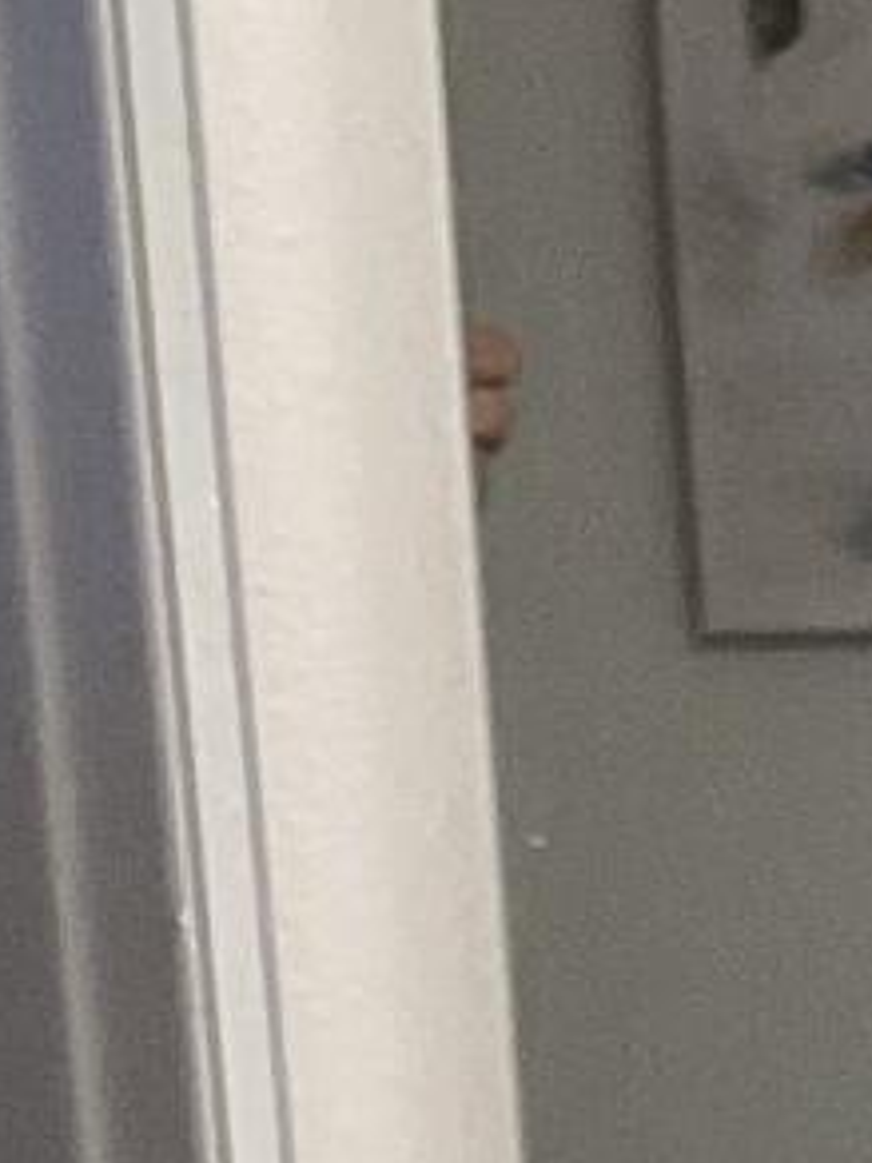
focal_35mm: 212
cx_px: 2393
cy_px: 2191
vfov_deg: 8.9
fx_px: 7121
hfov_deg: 6.5
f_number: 2.4
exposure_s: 1/60
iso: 100
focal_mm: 3.3
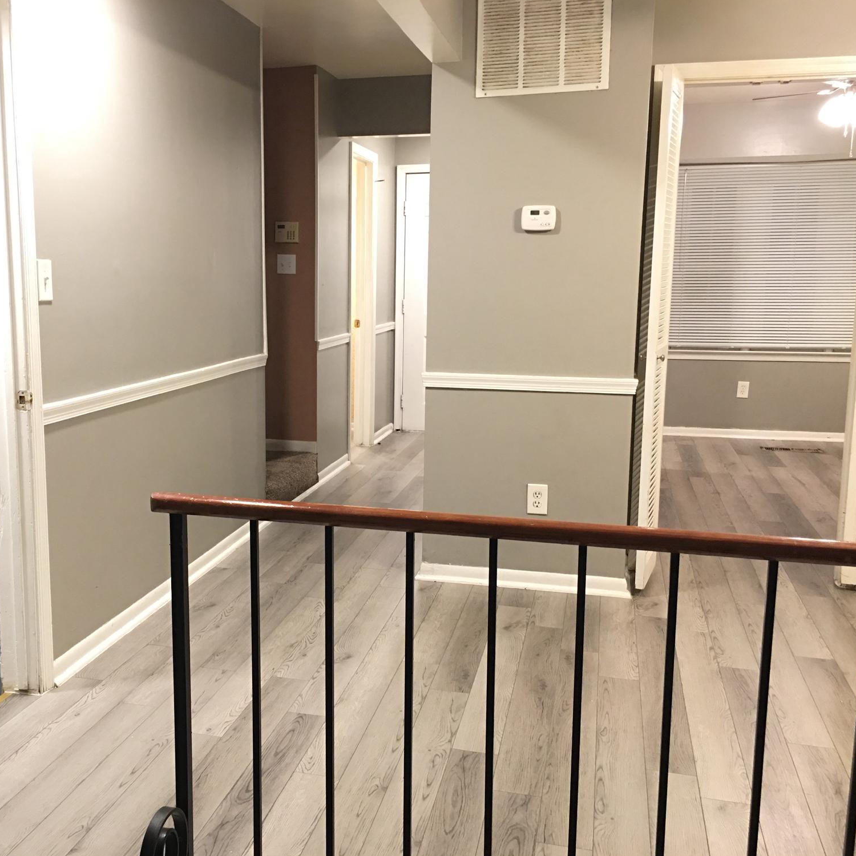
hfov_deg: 46.8
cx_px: 323
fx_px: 979
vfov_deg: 47.2
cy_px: 434
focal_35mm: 35
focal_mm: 4.15
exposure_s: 1/10
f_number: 2.2
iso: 80
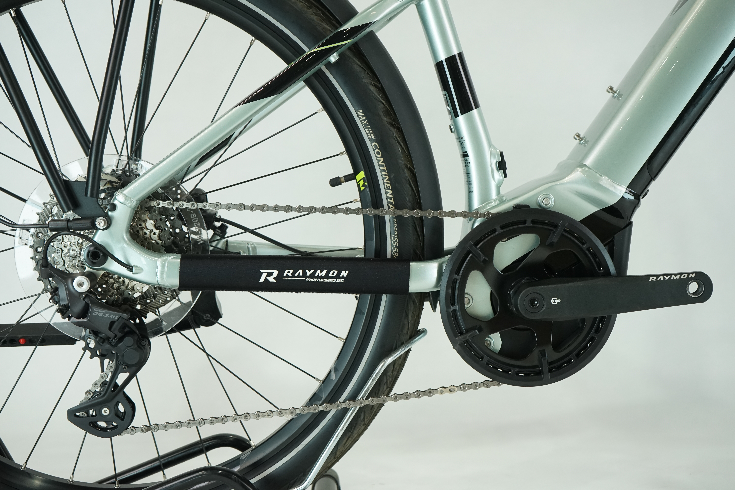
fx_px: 939
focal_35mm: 46
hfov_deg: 42.7
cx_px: 368
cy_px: 245
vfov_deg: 29.2
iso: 1600
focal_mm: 46
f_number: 6.3
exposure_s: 1/200
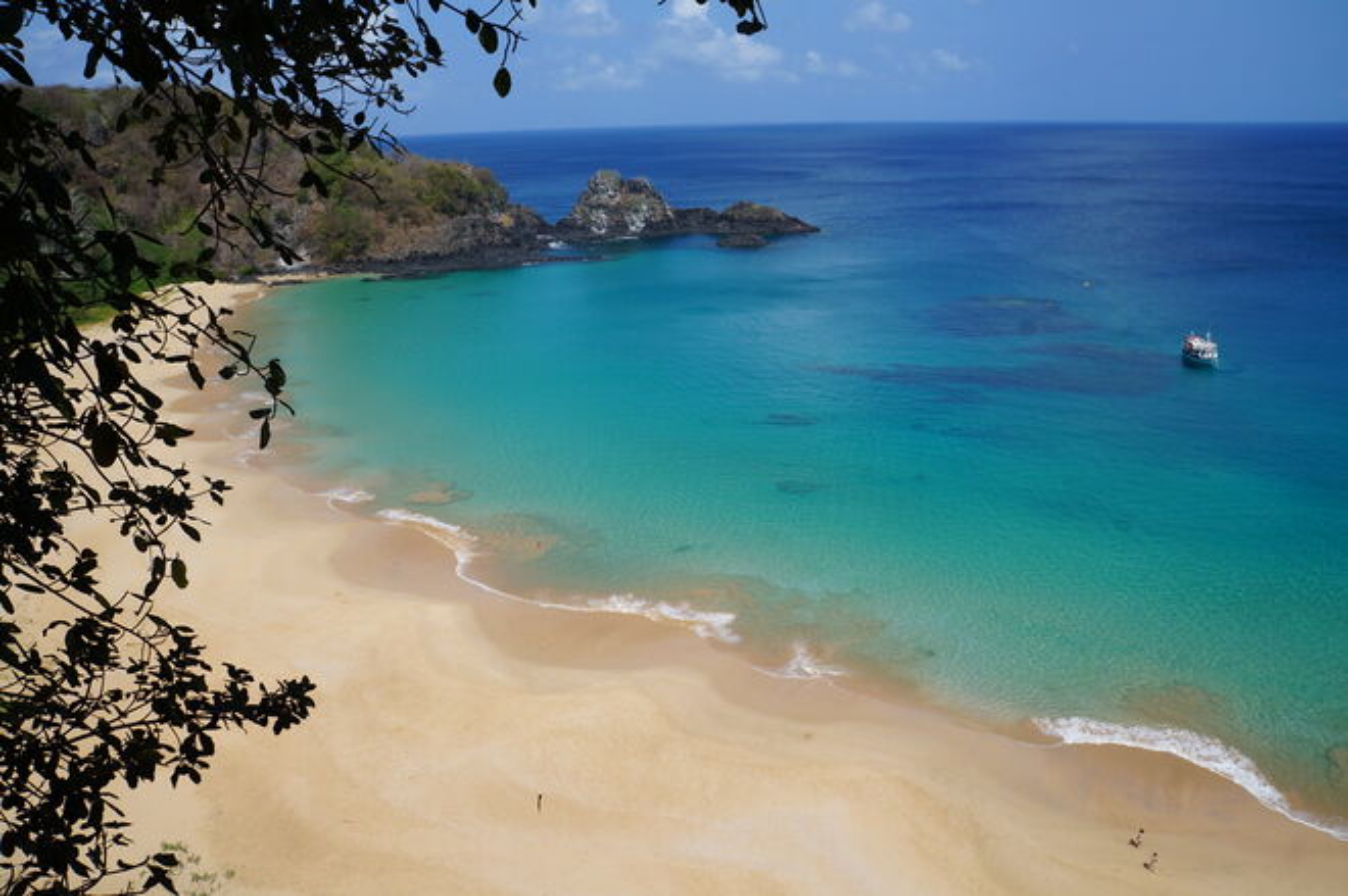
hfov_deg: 67.4
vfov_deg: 47.9
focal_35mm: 27
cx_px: 674
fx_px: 1010
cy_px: 448
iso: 200
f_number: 13
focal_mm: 18
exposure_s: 1/400
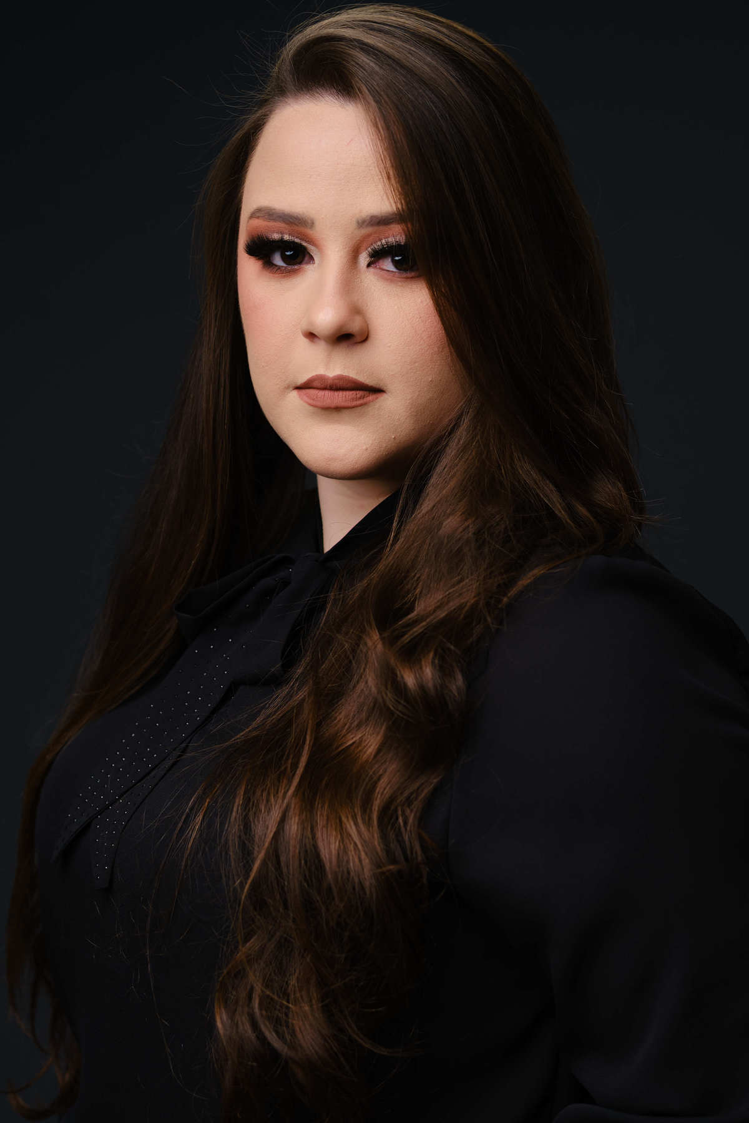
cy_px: 562
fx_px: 2340
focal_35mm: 75
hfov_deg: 18.2
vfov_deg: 27.0
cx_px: 374
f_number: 4
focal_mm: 50
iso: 160
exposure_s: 1/125
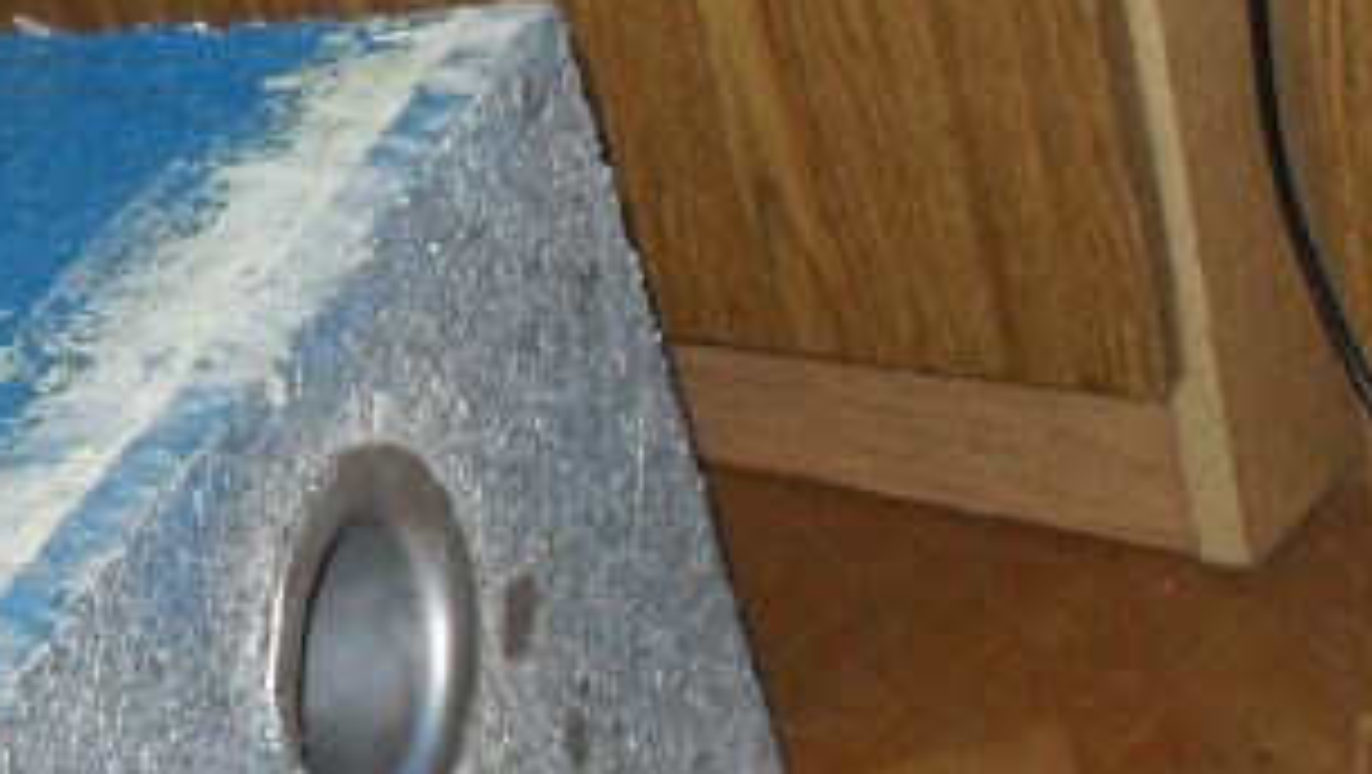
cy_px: 868
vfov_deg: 11.9
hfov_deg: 20.2
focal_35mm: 100
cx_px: -202
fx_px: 3640
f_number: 2.8
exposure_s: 1/45
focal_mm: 6.2
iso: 200
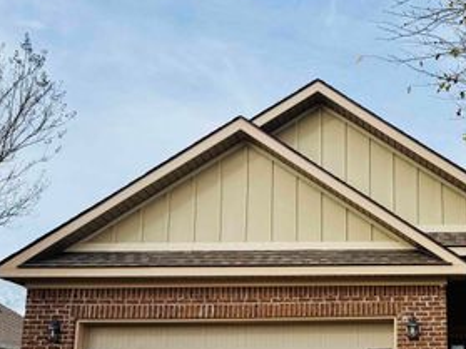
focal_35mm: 43
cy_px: 286
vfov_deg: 32.5
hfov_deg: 41.8
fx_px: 579
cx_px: 377
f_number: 1.78
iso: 80
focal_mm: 6.76
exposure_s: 1/4167
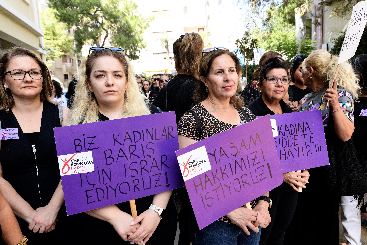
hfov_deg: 65.5
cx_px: 184
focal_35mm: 28
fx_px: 285
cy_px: 122
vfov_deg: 46.4
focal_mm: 28
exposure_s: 1/400
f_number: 10
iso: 800
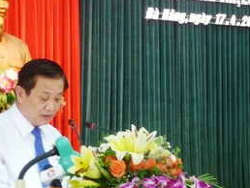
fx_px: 831
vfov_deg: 12.9
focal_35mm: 115
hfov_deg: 17.1
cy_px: 91
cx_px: 129
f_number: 4.3
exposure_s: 1/10
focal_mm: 9.3
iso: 400
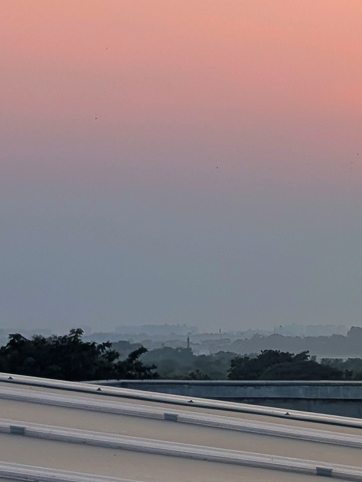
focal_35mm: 155
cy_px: 232
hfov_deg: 9.4
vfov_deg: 12.7
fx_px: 2156
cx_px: 531
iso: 21
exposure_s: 1/230
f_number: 1.68
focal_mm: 6.9
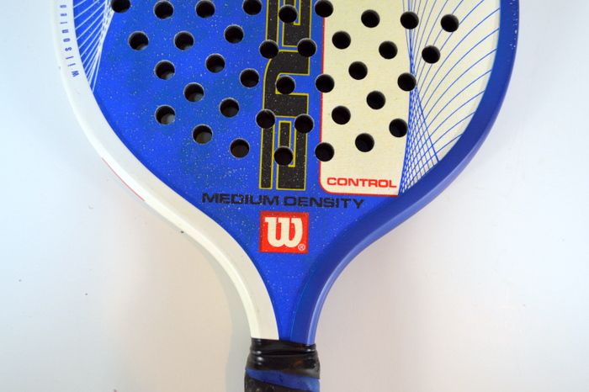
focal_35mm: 39
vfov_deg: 34.2
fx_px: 638
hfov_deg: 49.6
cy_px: 196
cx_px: 294
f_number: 4.5
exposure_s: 1/80
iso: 400
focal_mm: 26
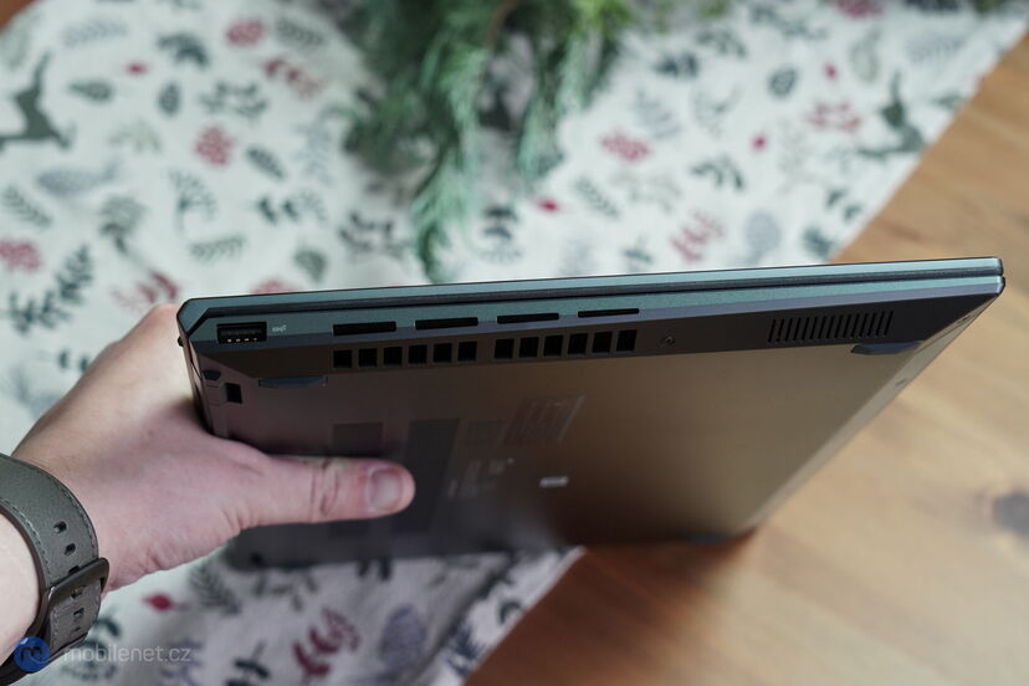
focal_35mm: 70
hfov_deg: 28.8
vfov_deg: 19.5
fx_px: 2001
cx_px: 514
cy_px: 343
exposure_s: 1/125
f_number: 7.1
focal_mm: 70
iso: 2000
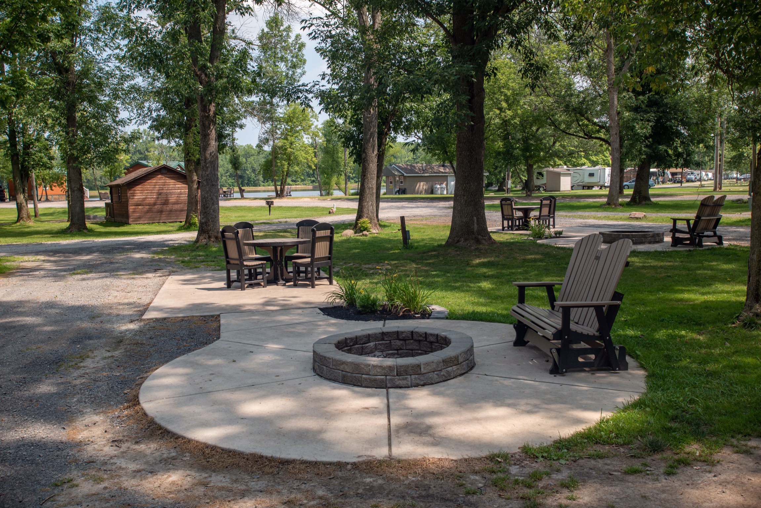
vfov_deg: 37.9
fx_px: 740
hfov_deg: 54.4
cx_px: 380
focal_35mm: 35
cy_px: 254
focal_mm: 35
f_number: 11
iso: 100
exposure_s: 1/60
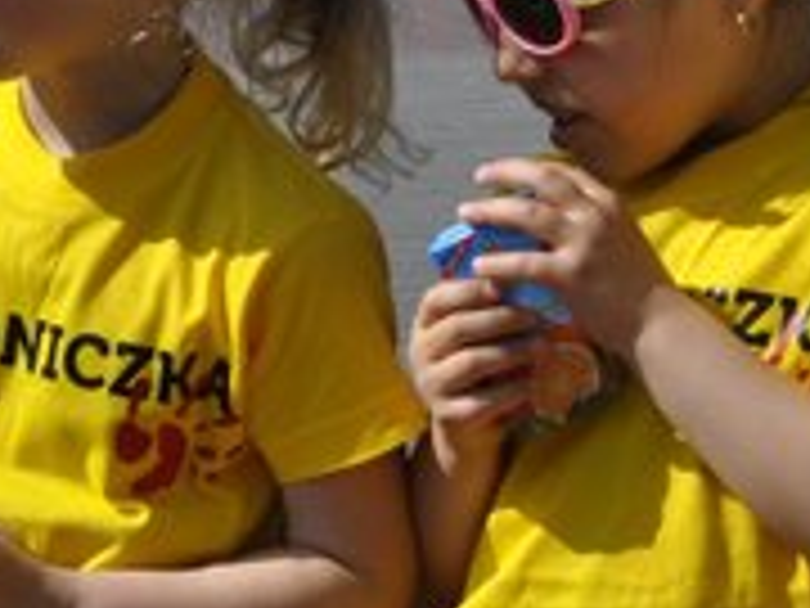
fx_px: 6686
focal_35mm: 286
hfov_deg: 6.9
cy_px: 405
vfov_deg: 5.2
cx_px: 522
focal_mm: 55
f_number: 10
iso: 200
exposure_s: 1/400
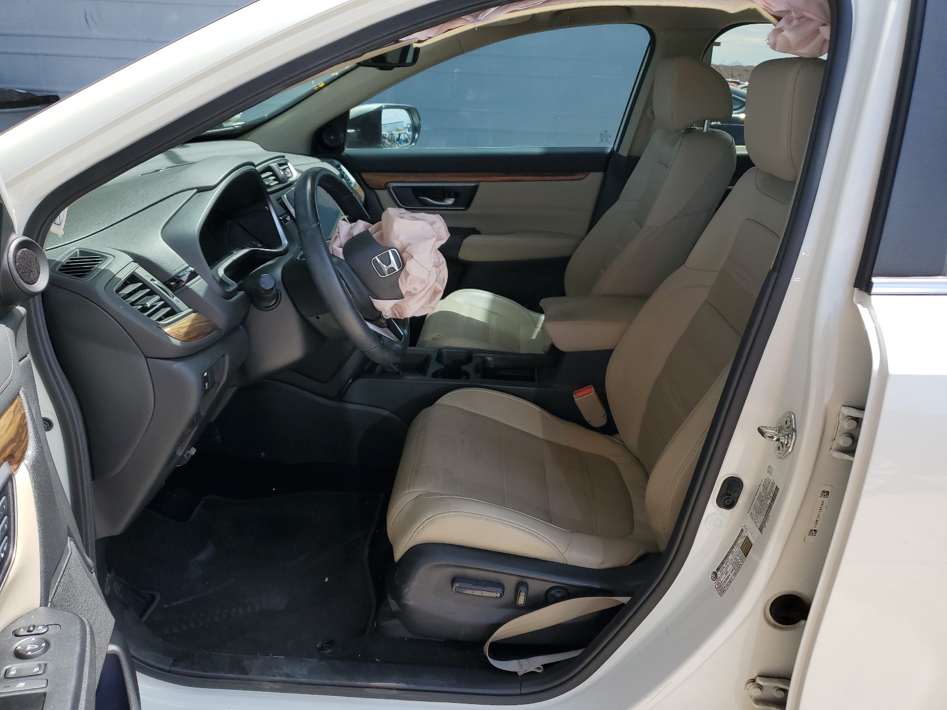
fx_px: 711
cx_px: 474
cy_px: 355
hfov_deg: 67.3
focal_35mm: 26
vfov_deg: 53.1
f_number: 1.5
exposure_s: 1/833
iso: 50
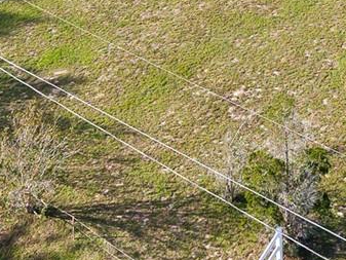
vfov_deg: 11.6
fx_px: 1140
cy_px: -277
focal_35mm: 114
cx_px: 403
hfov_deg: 16.6
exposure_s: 1/2500
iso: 190
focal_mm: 8.67
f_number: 1.8
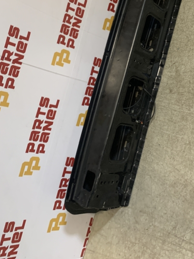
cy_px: 70
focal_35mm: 39
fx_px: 291
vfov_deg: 46.4
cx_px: 133
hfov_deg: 36.4
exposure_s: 1/40
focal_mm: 4.25
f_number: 1.8
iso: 320
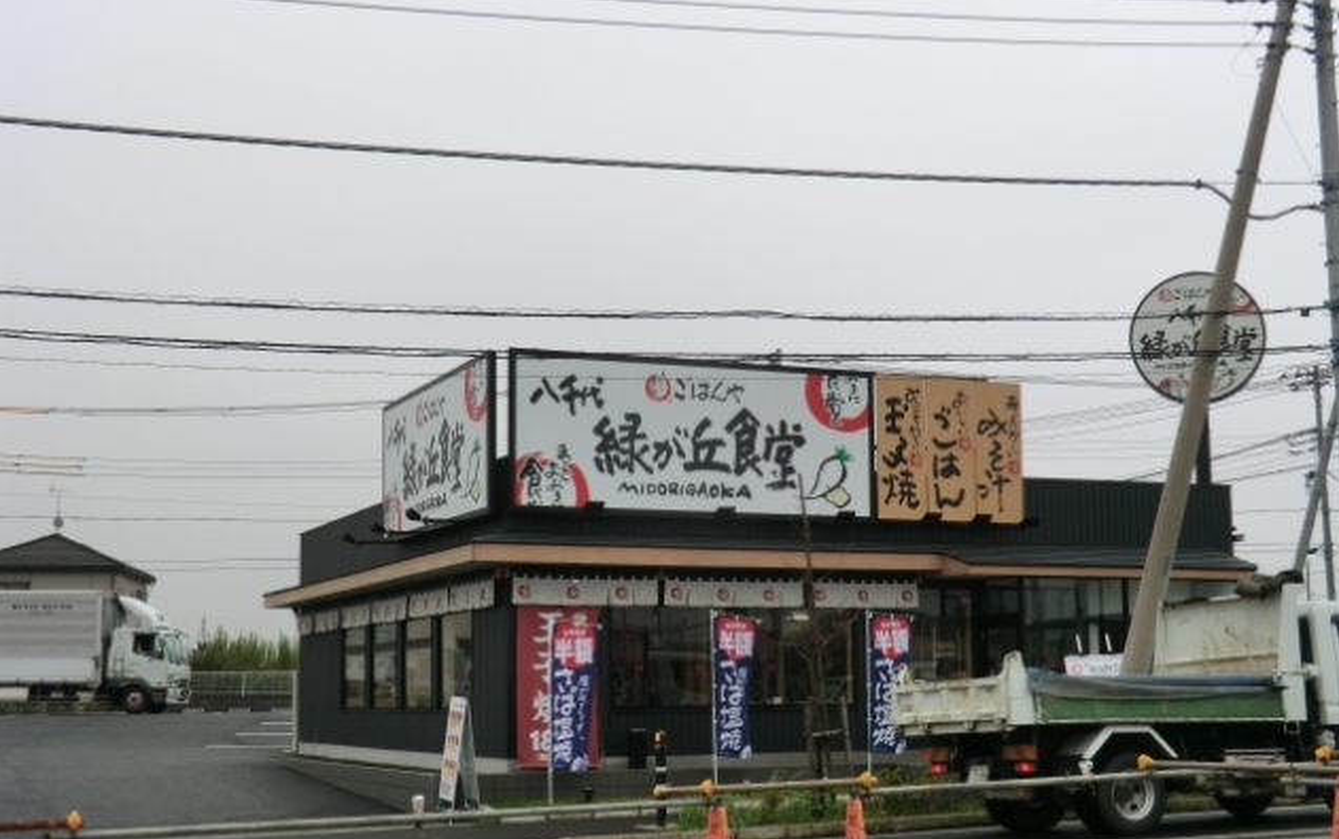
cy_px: 434
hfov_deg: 40.3
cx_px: 671
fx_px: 1825
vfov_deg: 25.9
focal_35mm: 50
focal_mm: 8.4
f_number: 4
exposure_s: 1/400
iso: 80
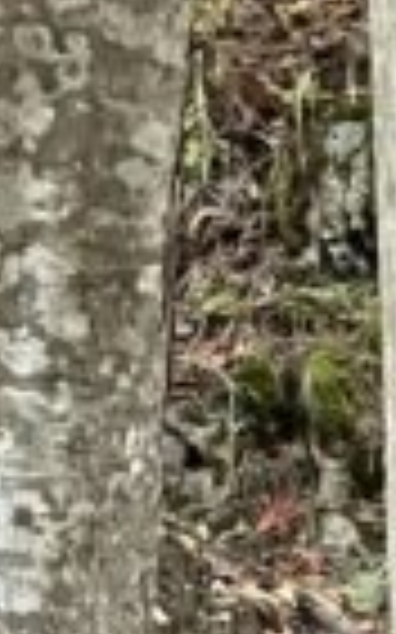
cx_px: 256
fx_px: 3716
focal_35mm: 215
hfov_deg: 6.1
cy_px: 1308
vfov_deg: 9.1
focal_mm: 3.99
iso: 320
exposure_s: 1/60
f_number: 1.8
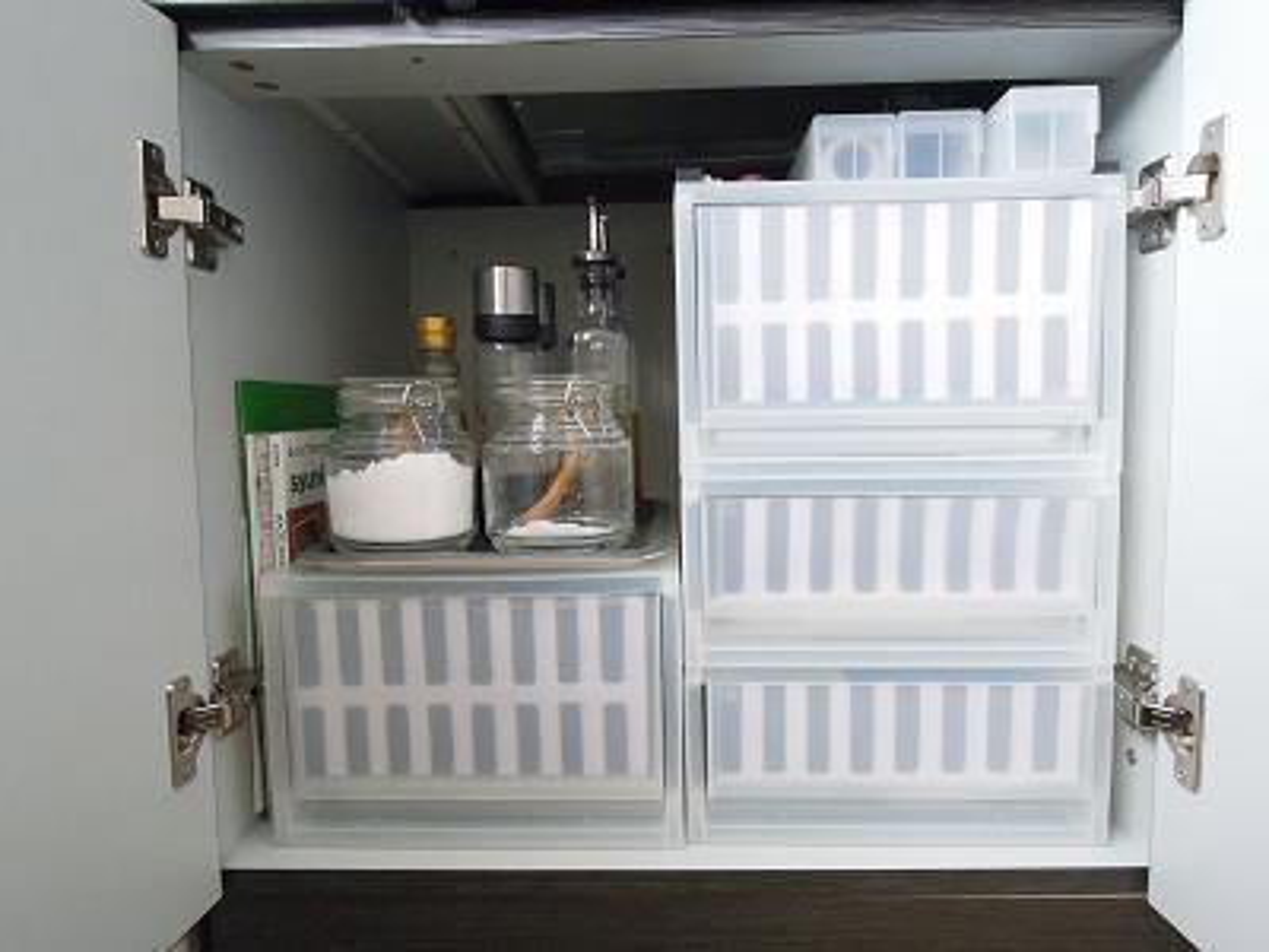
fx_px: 880
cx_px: 634
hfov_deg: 71.6
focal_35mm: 24
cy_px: 476
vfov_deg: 56.8
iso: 1600
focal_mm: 4.3
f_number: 5
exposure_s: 1/20
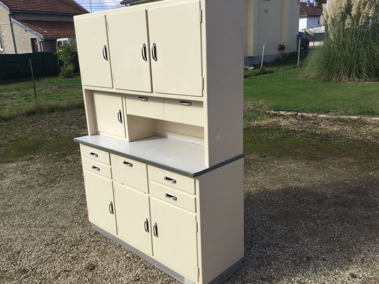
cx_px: 189
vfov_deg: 44.2
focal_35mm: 32
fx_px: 350
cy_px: 144
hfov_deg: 56.8
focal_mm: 3.3
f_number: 2.4
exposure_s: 1/1597
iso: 25
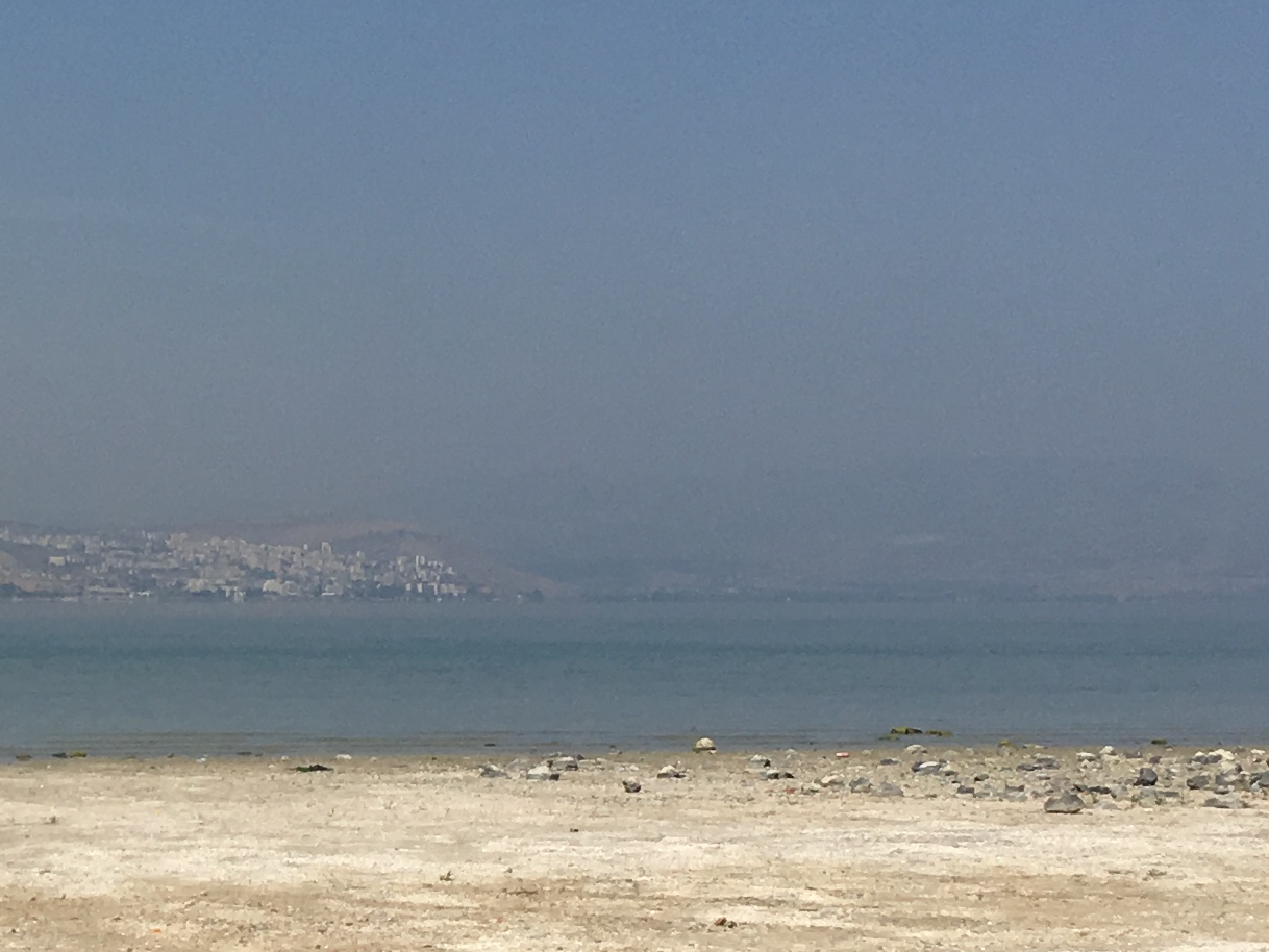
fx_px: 3520
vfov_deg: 15.4
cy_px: 590
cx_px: -141
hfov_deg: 19.5
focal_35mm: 96
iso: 25
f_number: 2.2
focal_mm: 4.15
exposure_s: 1/4049
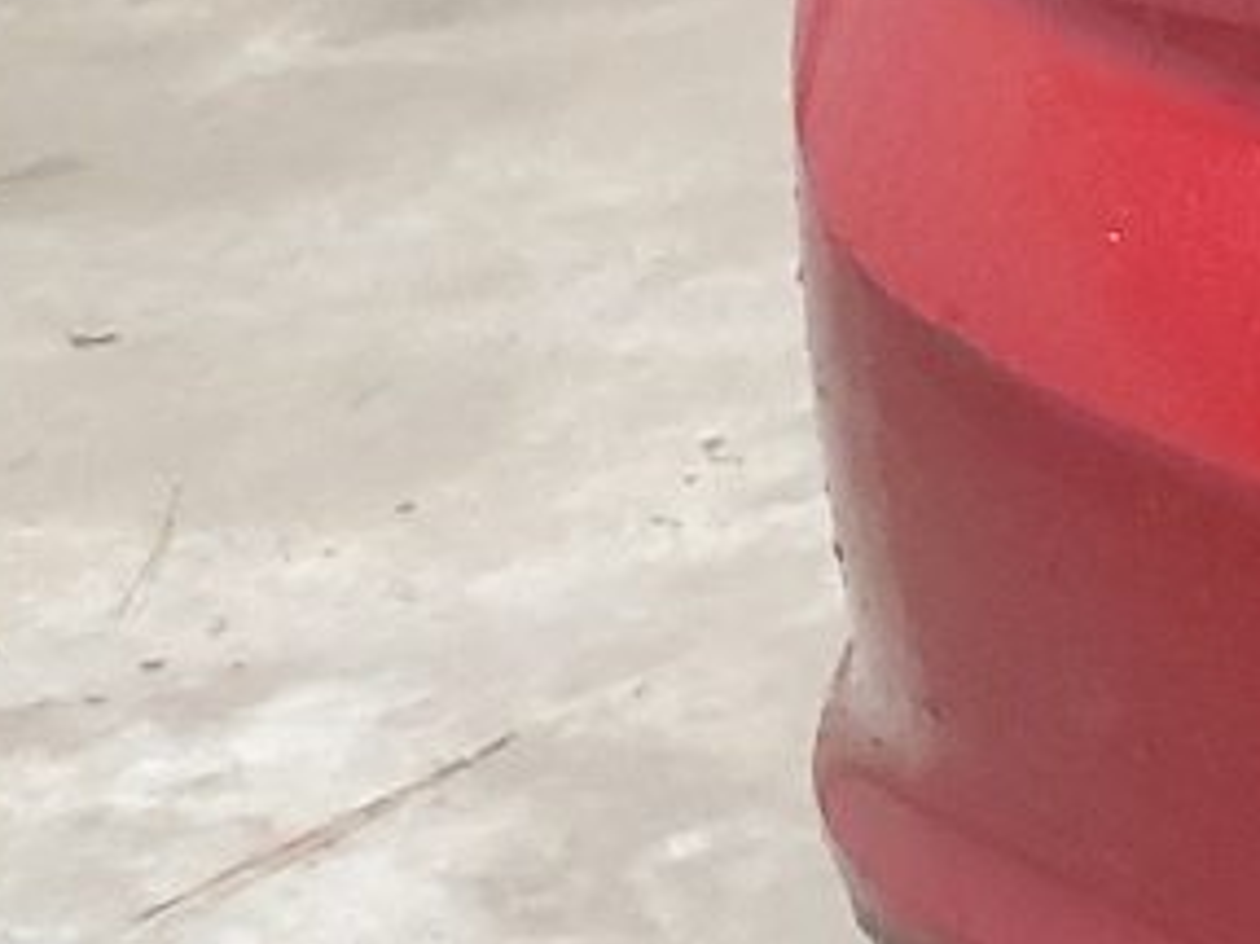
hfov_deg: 10.6
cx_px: 3451
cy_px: -351
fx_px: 5276
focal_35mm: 145
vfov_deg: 10.0
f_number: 1.5
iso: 312
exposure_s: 1/60.2
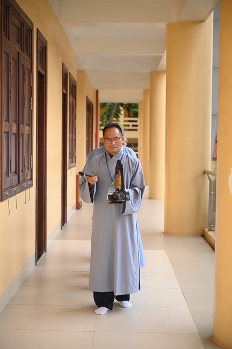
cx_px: 116
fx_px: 678
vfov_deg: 28.9
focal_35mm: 70
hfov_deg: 19.4
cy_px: 174
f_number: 3.2
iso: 400
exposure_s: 1/500
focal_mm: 70
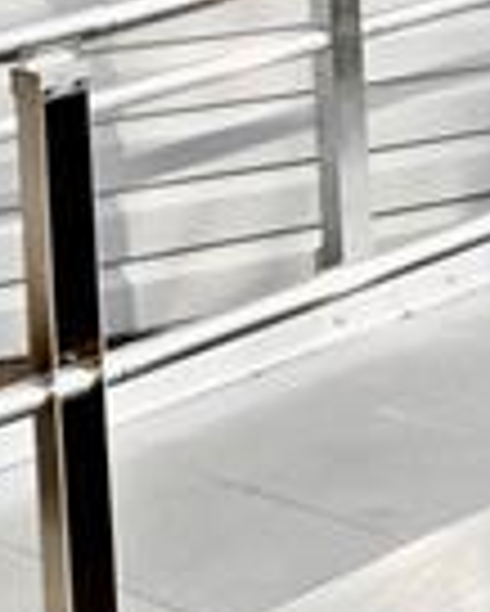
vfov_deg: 10.8
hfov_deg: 9.0
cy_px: -616
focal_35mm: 163
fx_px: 2951
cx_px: 908
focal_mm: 20.5
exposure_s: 1/160
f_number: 11
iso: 100
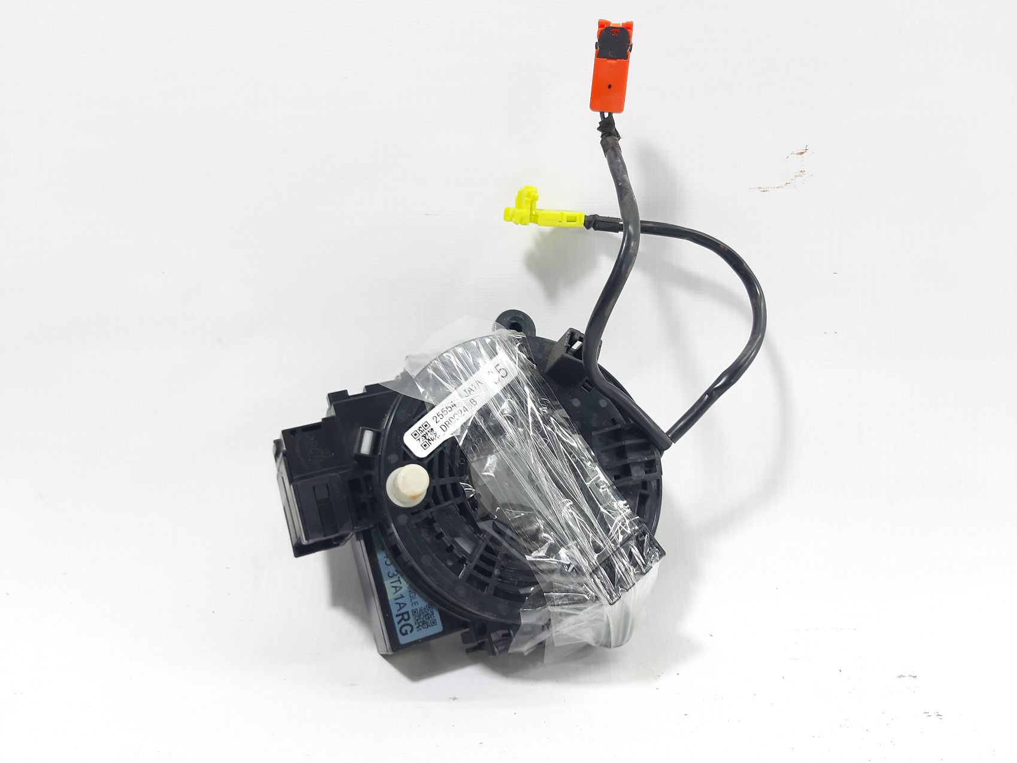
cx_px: 508
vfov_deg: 51.3
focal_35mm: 27
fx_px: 793
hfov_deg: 65.3
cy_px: 382
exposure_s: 1/50
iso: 80
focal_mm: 3.93
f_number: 1.7
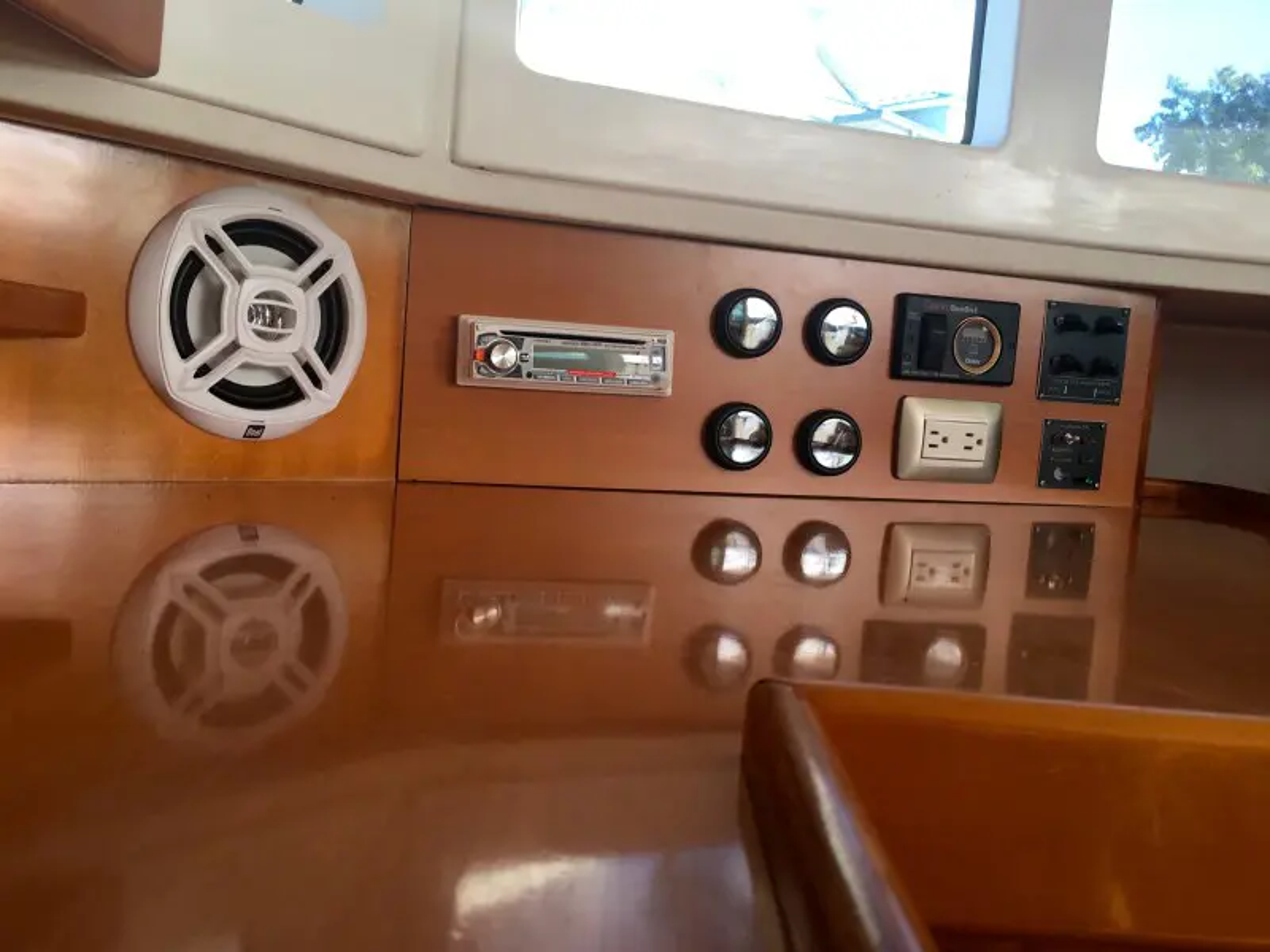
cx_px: 635
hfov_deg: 61.7
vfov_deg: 48.2
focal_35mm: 29
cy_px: 476
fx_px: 1064
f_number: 2.2
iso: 25
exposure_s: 1/120
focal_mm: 4.15
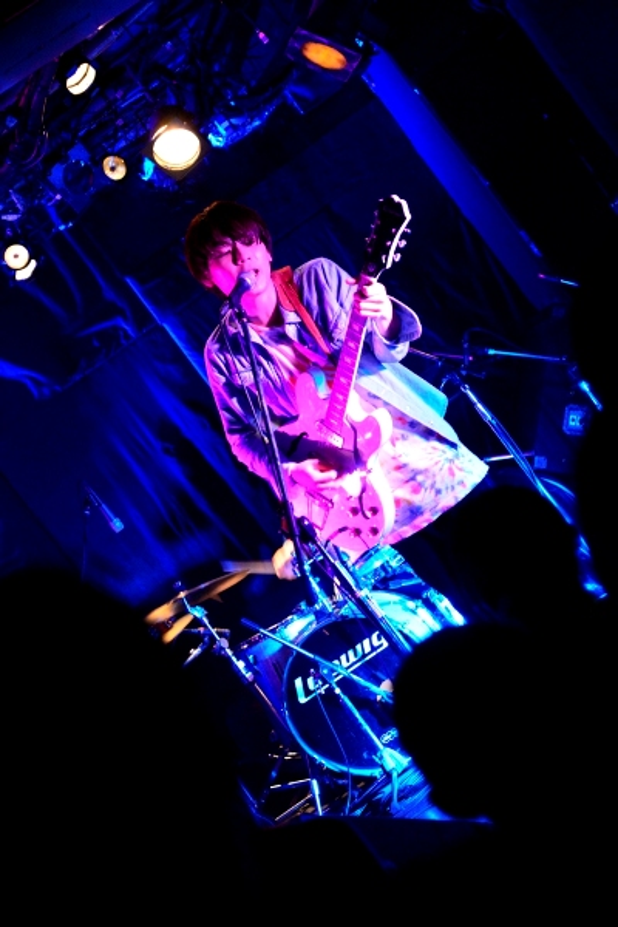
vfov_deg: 26.0
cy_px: 464
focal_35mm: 78
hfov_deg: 17.5
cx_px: 309
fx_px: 2008
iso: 6400
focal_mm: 78
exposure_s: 1/40
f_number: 4.5
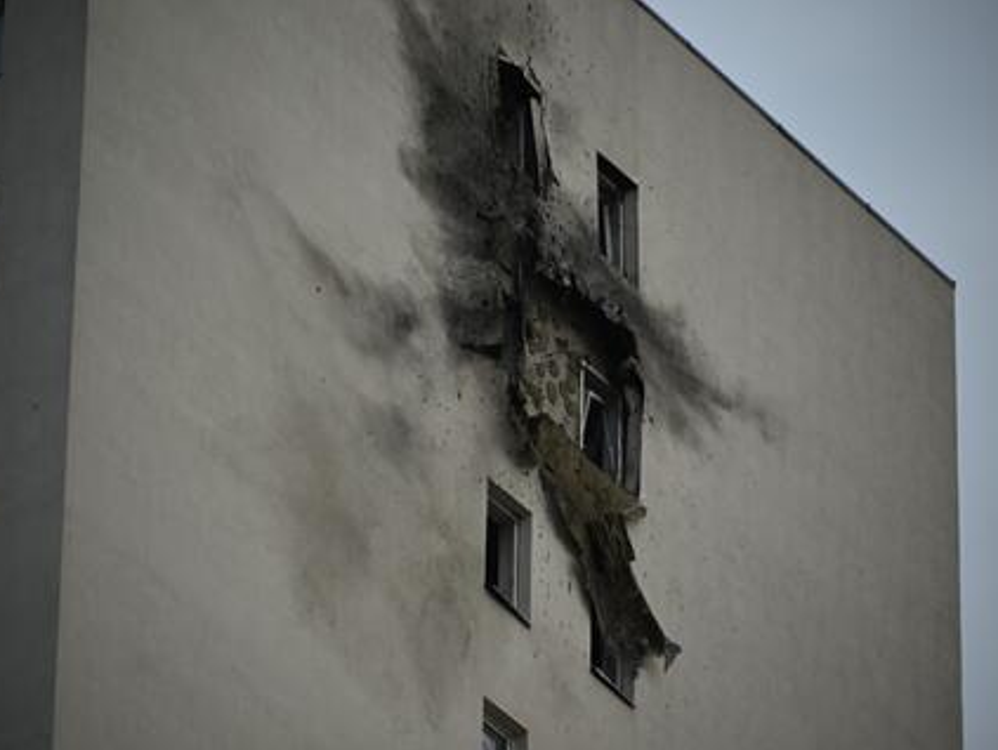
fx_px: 9436
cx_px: 495
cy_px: 375
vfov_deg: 4.6
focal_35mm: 327
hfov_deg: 6.1
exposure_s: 1/6400
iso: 1000
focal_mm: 300
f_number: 5.6
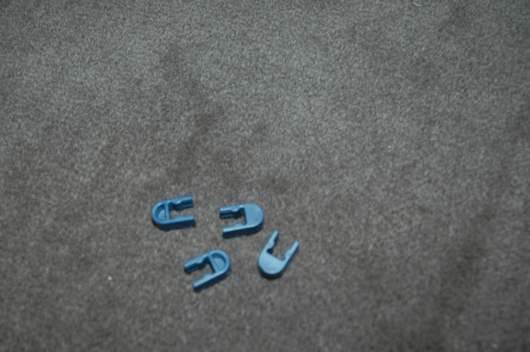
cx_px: 179
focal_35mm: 40
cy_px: 234
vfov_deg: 33.1
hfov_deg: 47.7
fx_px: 588
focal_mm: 18
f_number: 3.5
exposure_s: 1/60
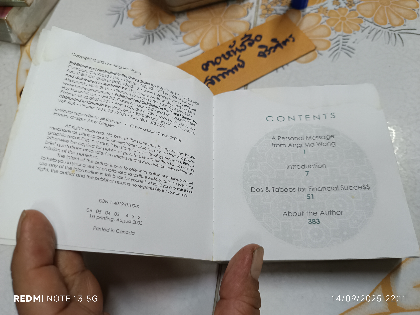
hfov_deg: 71.6
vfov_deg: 56.8
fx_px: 291
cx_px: 210
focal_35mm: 24
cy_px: 158
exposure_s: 1/33.3
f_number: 1.7
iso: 838
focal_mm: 5.31
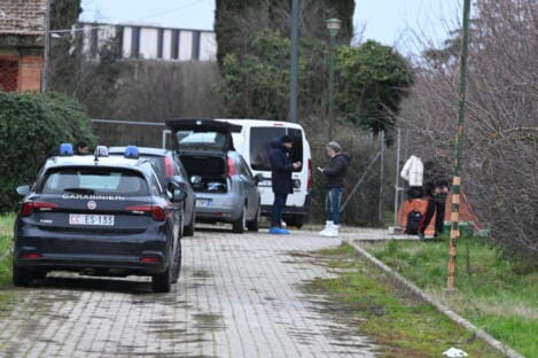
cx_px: 269
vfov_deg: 4.6
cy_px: 179
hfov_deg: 6.9
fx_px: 4480
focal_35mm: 300
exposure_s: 1/125
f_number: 6.3
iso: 1000
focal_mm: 200
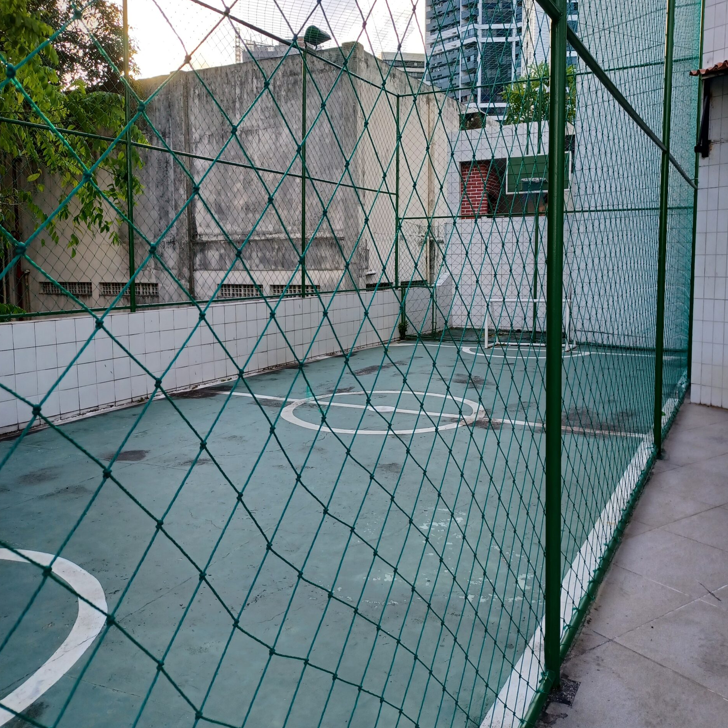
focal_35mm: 30
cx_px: 366
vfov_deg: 54.0
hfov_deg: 54.0
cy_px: 340
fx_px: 714
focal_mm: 4.6
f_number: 1.8
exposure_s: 1/100
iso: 40
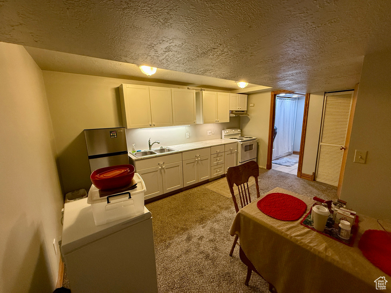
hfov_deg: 102.1
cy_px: 146
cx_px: 196
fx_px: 158
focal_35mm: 14
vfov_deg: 85.7
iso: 250
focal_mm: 2.22
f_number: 2.2
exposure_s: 1/120
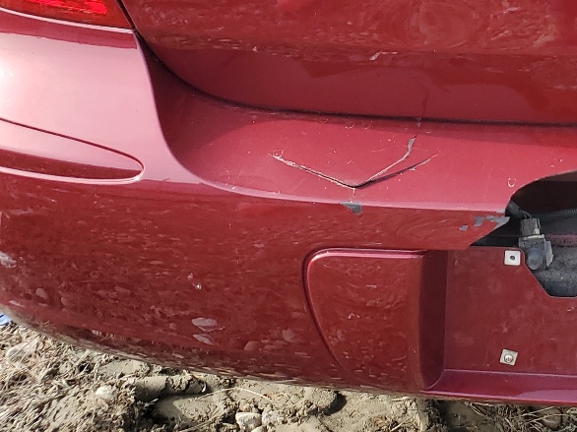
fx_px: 1183
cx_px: 637
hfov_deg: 25.4
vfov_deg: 20.0
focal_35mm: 71
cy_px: -7
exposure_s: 1/833
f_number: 1.5
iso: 50
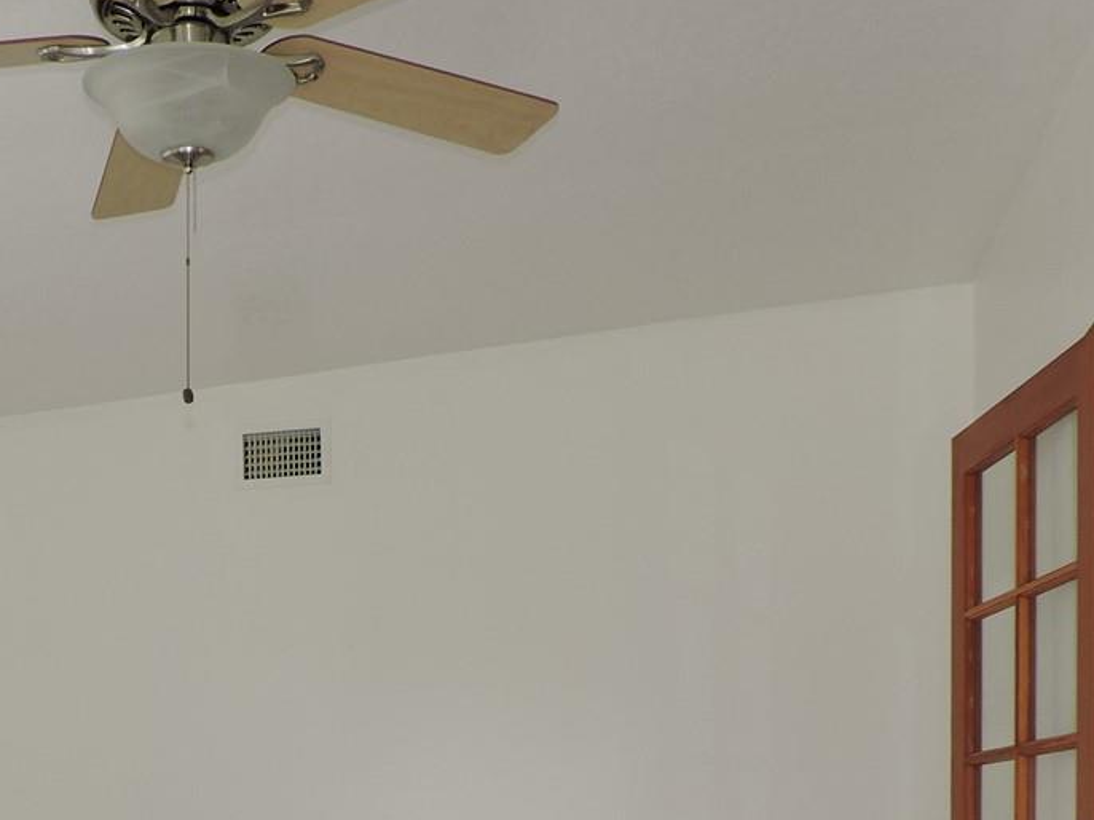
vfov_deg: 24.2
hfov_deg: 33.3
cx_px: 204
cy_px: 925
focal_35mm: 56
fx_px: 1769
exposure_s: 1/60
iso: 100
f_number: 3
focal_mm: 4.3
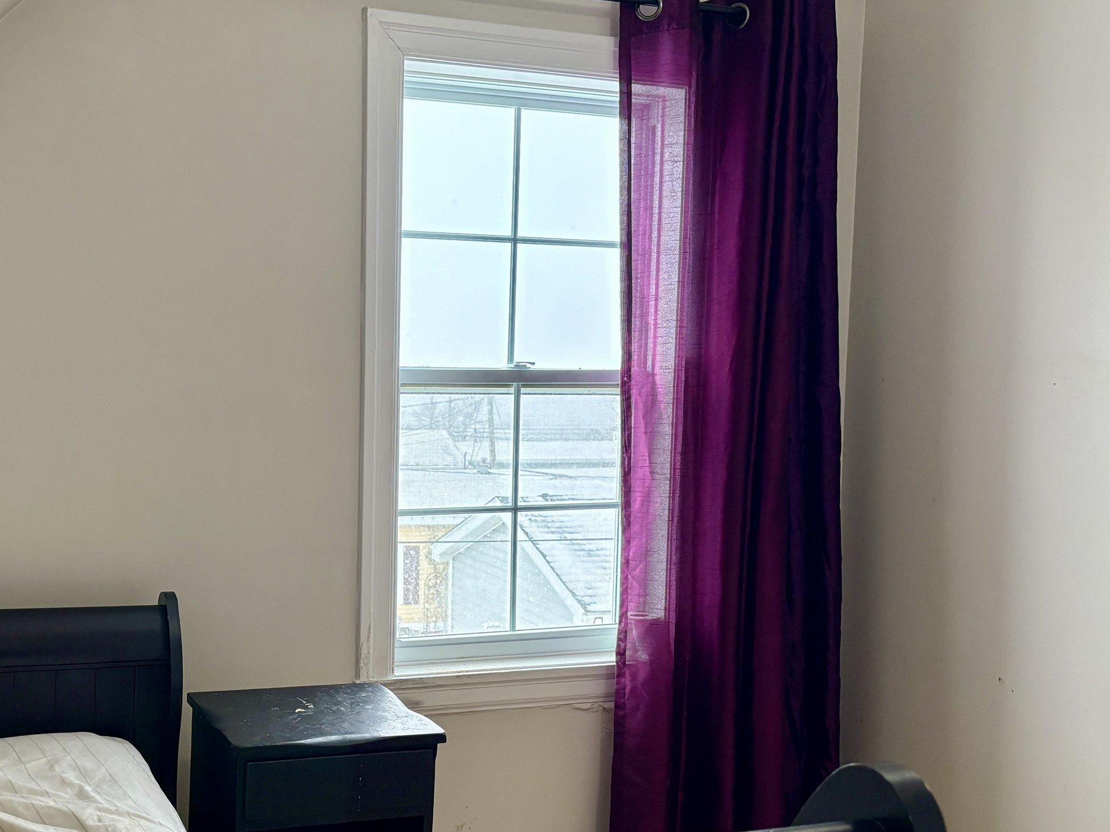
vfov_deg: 34.9
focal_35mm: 41
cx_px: 373
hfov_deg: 45.1
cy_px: 527
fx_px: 1315
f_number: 1.6
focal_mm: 5.96
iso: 200
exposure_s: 1/120
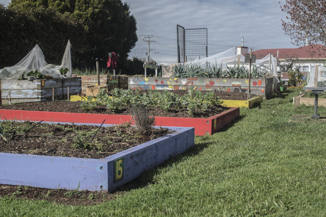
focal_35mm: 50
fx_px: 453
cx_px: 163
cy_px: 108
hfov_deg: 39.6
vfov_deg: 27.0
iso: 100
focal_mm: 50
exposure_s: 1/250
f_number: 6.3
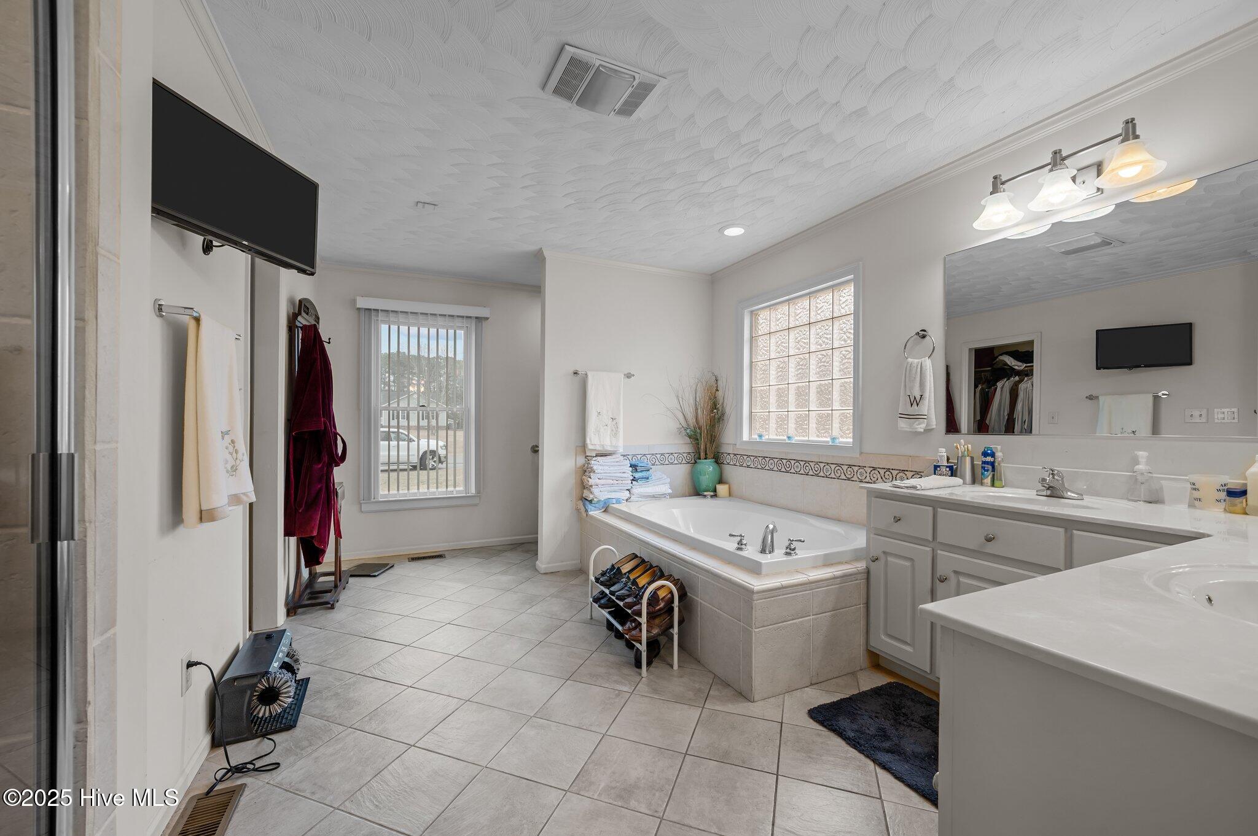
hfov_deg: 104.3
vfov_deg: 81.1
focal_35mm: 14
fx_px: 489
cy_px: 418
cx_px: 629
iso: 250
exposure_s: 1/5
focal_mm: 14
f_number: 8
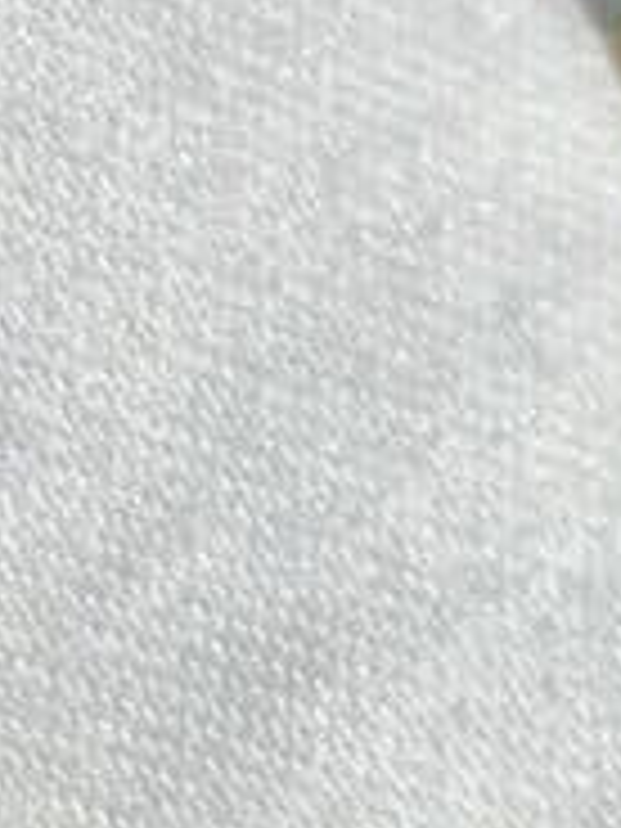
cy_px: 734
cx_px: 392
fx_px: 6913
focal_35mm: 289
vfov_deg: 6.8
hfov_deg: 5.1
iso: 32
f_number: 1.6
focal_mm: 5.96
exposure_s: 1/430
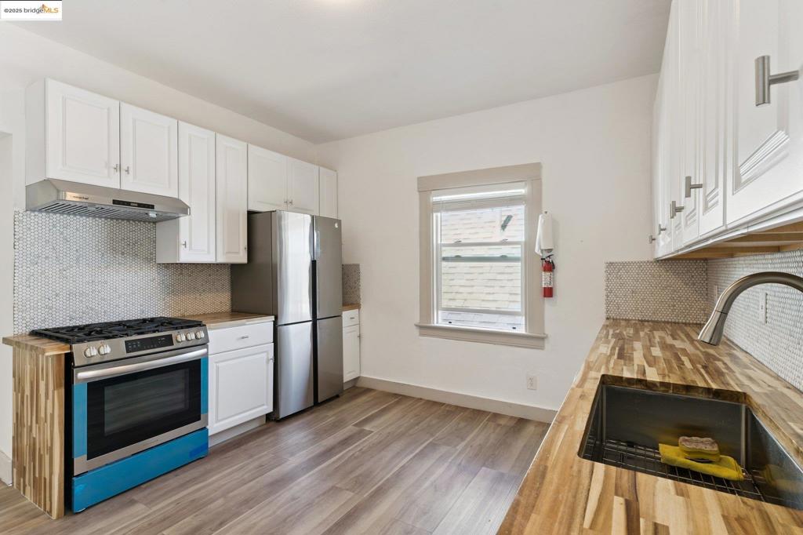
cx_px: 402
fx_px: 379
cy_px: 268
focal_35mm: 17
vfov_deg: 70.4
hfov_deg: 93.3
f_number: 11
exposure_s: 1/15
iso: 400
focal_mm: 17
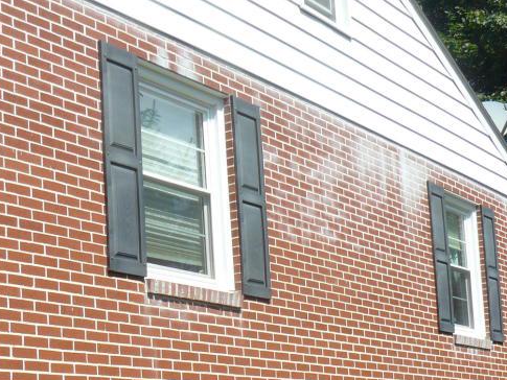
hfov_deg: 25.4
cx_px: 143
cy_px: 383
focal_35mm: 76
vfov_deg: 18.9
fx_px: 1113
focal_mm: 6
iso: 100
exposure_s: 1/320
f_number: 5.6
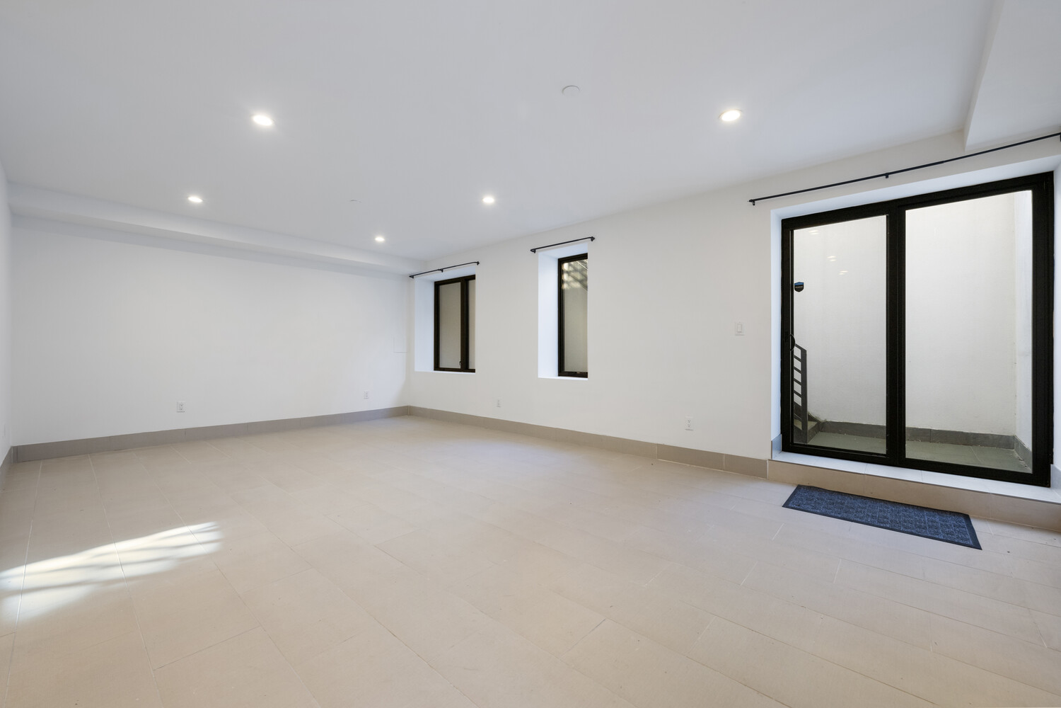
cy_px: 354
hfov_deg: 104.3
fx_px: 413
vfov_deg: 81.2
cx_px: 530
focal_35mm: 14
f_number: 8
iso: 320
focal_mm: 14
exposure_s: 1.3
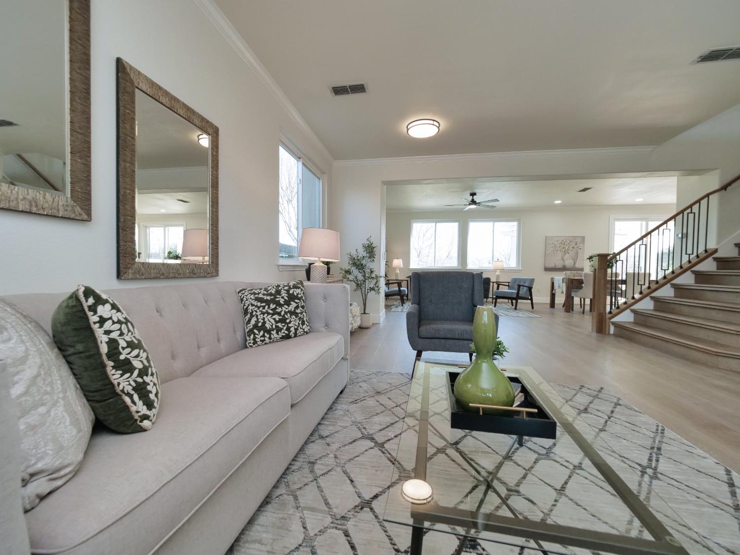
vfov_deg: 85.7
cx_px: 370
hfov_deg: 102.1
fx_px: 299
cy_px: 278
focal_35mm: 14
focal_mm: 7
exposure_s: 1/160
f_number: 5
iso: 800
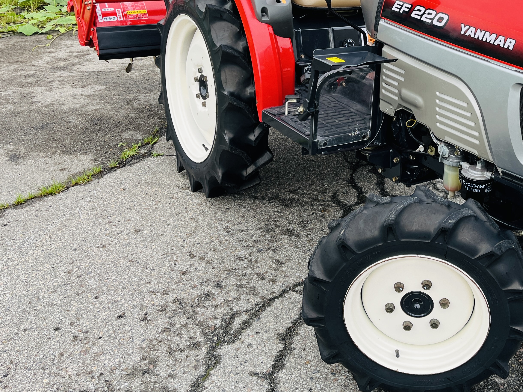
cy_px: 71
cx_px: 391
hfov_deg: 42.5
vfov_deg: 32.6
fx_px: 650
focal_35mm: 43
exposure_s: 1/214
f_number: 1.6
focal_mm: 5.1
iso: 40
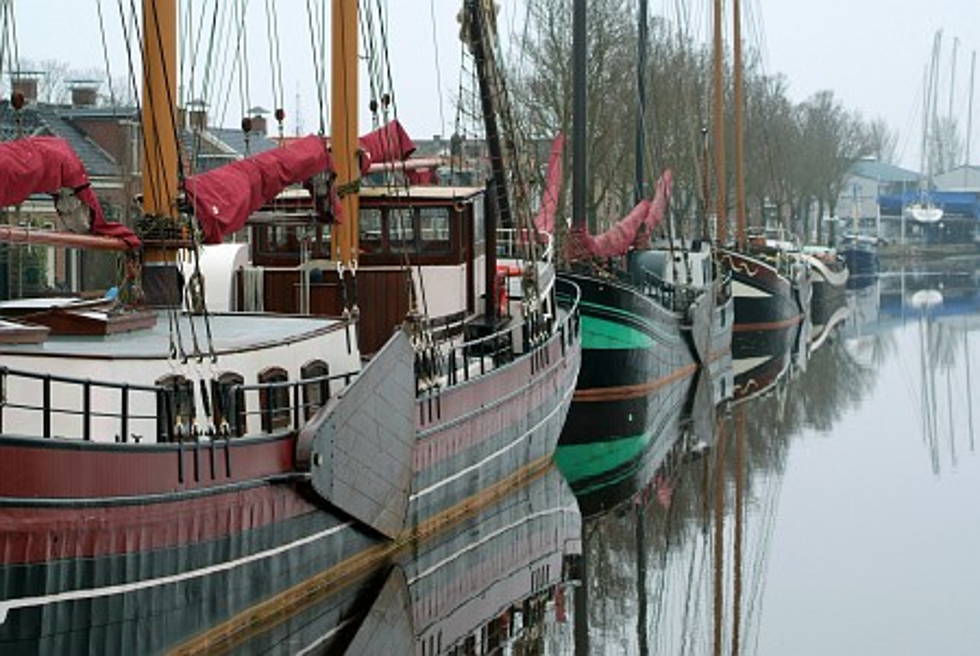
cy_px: 328
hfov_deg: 20.6
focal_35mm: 99
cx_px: 490
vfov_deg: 13.9
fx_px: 2698
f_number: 5.6
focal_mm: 66
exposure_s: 1/250
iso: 400
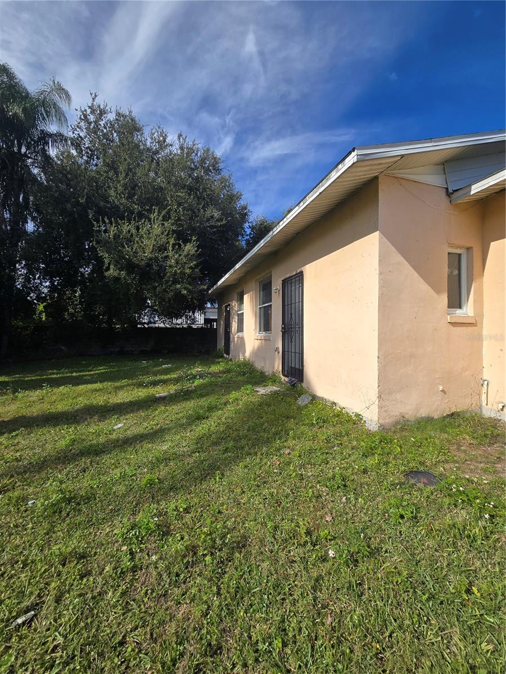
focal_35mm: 13
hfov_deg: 89.9
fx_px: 253
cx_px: 253
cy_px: 337
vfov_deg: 106.2
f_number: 2.2
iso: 50
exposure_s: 1/2049
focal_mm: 2.2
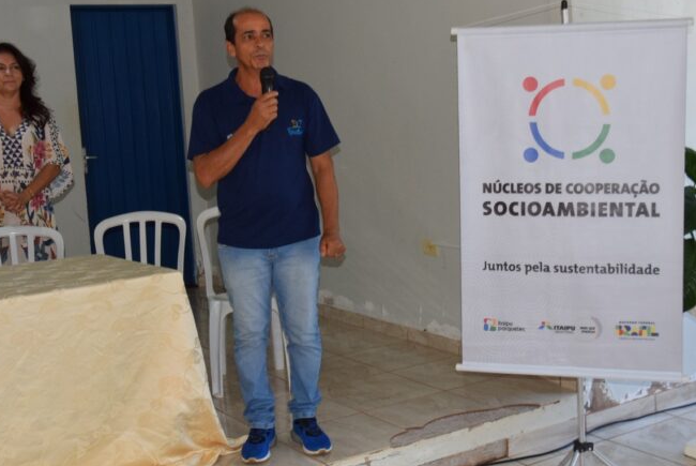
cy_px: 217
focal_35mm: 52
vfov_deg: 26.1
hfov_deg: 38.1
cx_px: 364
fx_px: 1006
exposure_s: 1/100
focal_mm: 22
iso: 800
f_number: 5
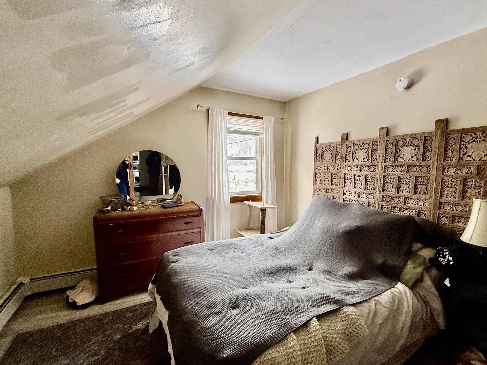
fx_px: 239
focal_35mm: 17
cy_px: 192
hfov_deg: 90.6
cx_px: 272
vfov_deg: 74.7
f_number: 2.2
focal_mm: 2.22
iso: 250
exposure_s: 1/99
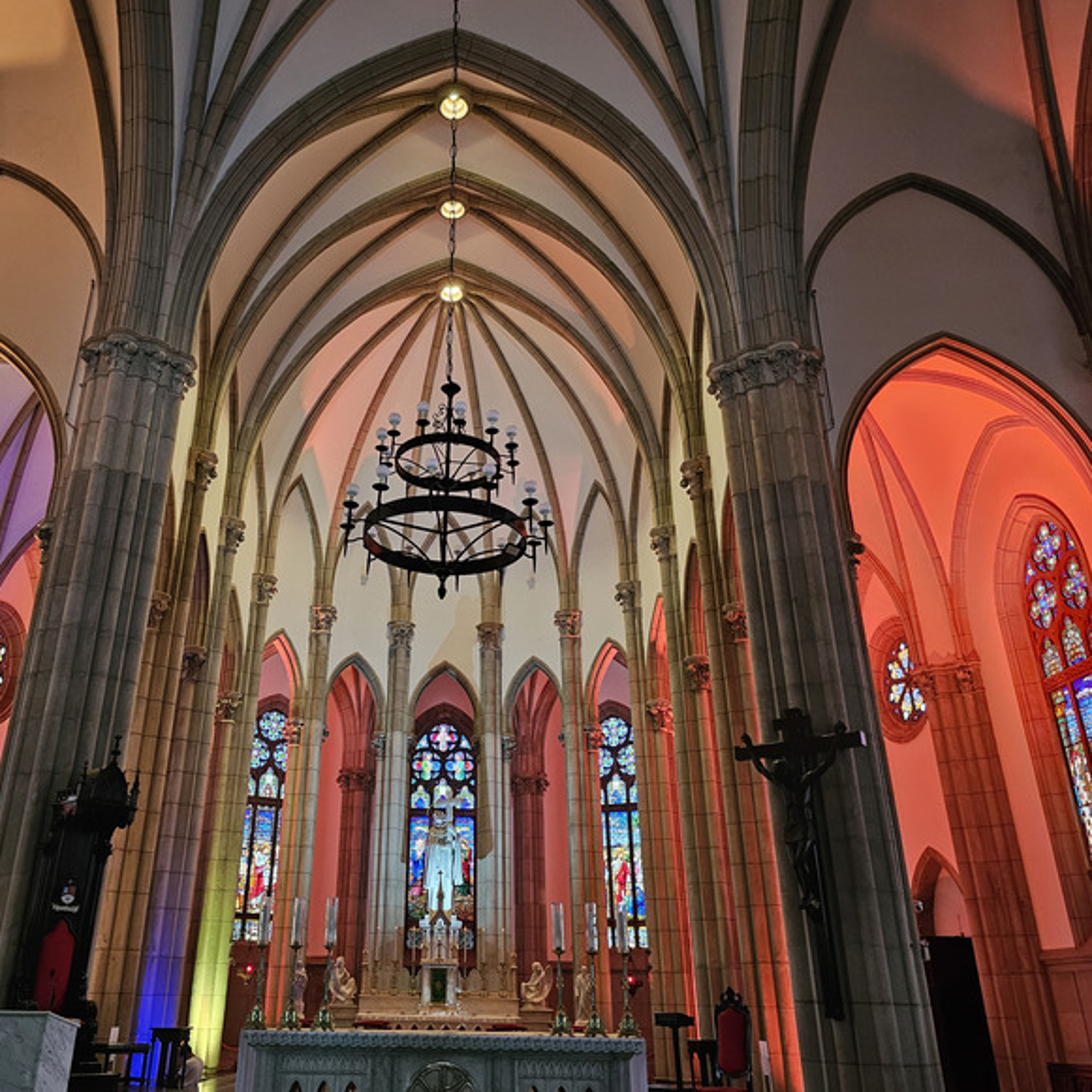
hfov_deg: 56.8
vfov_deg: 57.3
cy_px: 543
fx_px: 999
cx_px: 425
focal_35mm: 28
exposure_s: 1/40
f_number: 1.7
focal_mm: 6.3
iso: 640
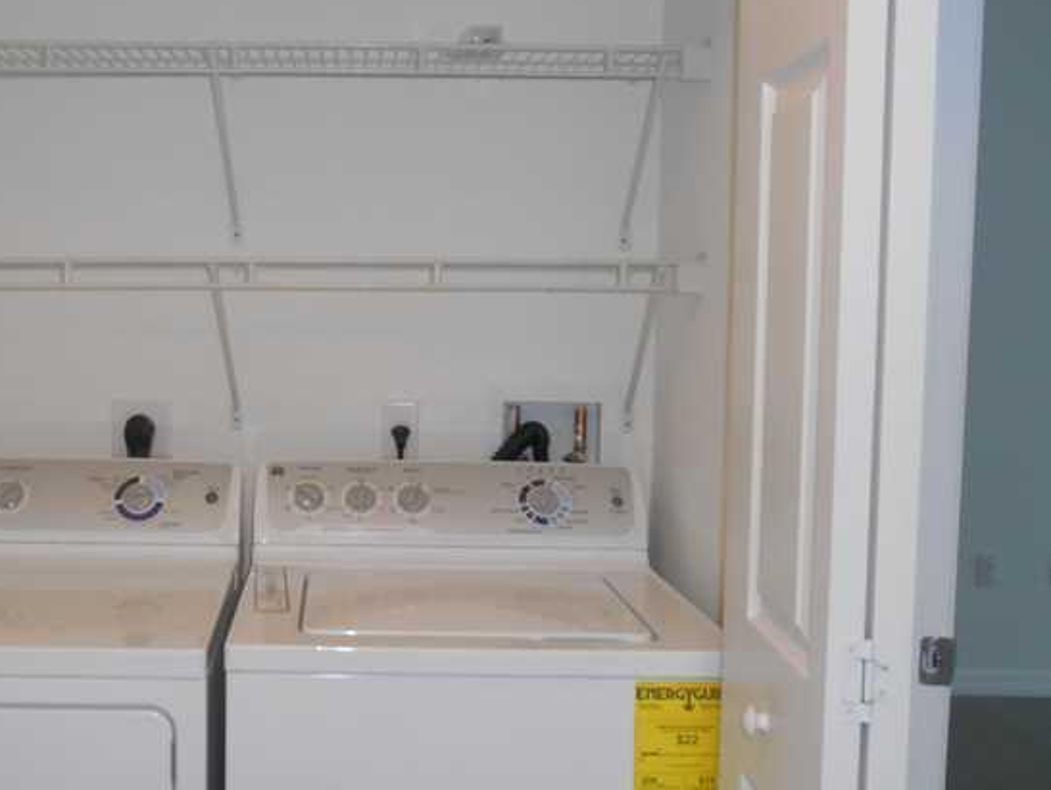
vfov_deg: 37.8
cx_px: 327
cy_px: 398
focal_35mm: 38
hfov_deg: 47.9
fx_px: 1155
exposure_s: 1/25
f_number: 3.4
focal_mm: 4.7
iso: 200
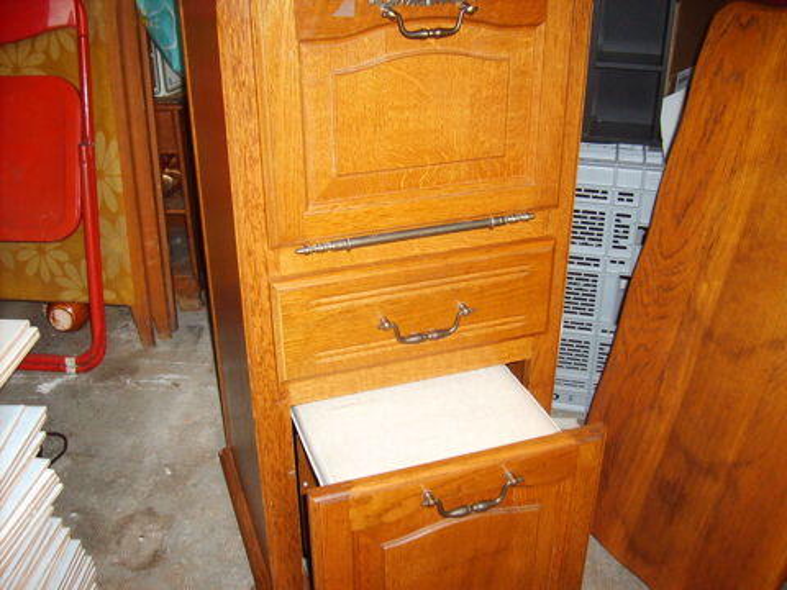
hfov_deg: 52.6
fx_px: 796
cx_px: 394
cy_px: 295
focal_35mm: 35
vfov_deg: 40.7
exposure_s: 1/45
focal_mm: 5.8
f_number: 2.8
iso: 100
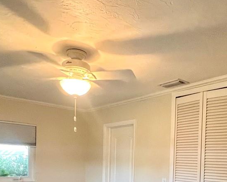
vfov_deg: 36.9
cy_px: 172
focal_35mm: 37
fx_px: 249
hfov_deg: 48.6
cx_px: 142
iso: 250
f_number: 1.8
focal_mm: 1.57
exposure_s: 1/60
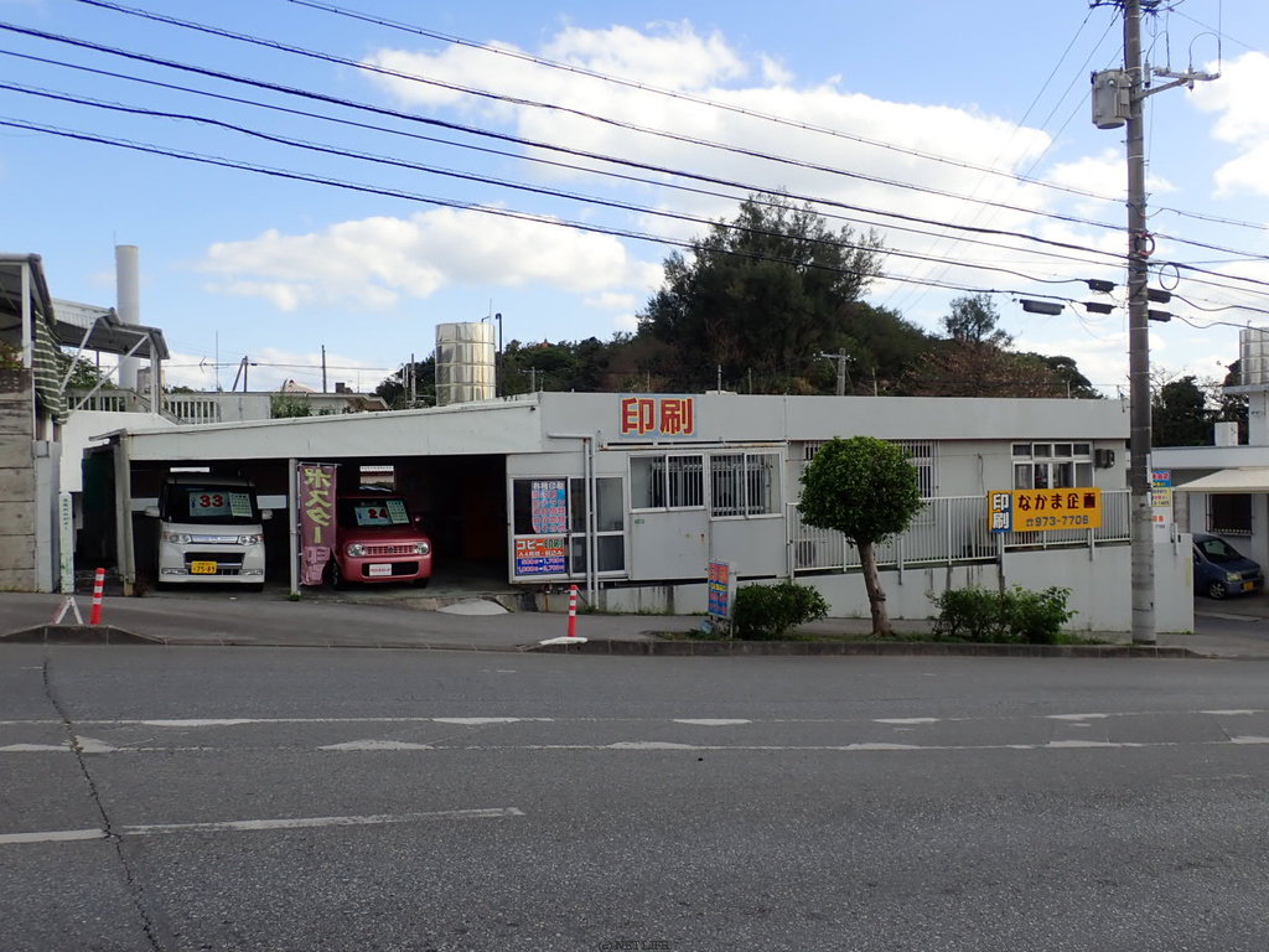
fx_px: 1173
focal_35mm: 32
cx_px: 634
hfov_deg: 56.8
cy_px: 476
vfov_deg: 44.2
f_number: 3.2
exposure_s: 1/640
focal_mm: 5.87
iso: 100
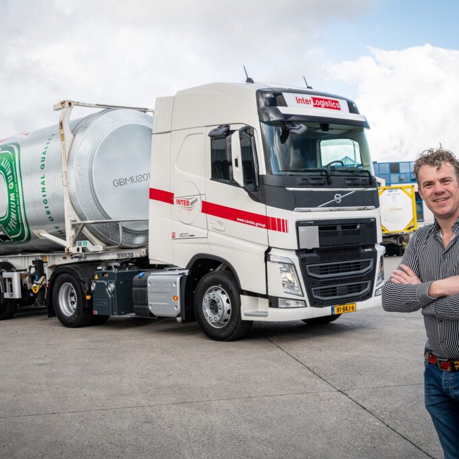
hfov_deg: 31.6
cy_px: 230
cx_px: 221
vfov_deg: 31.6
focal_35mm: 54
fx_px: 810
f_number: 11
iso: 200
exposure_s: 1/40
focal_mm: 42
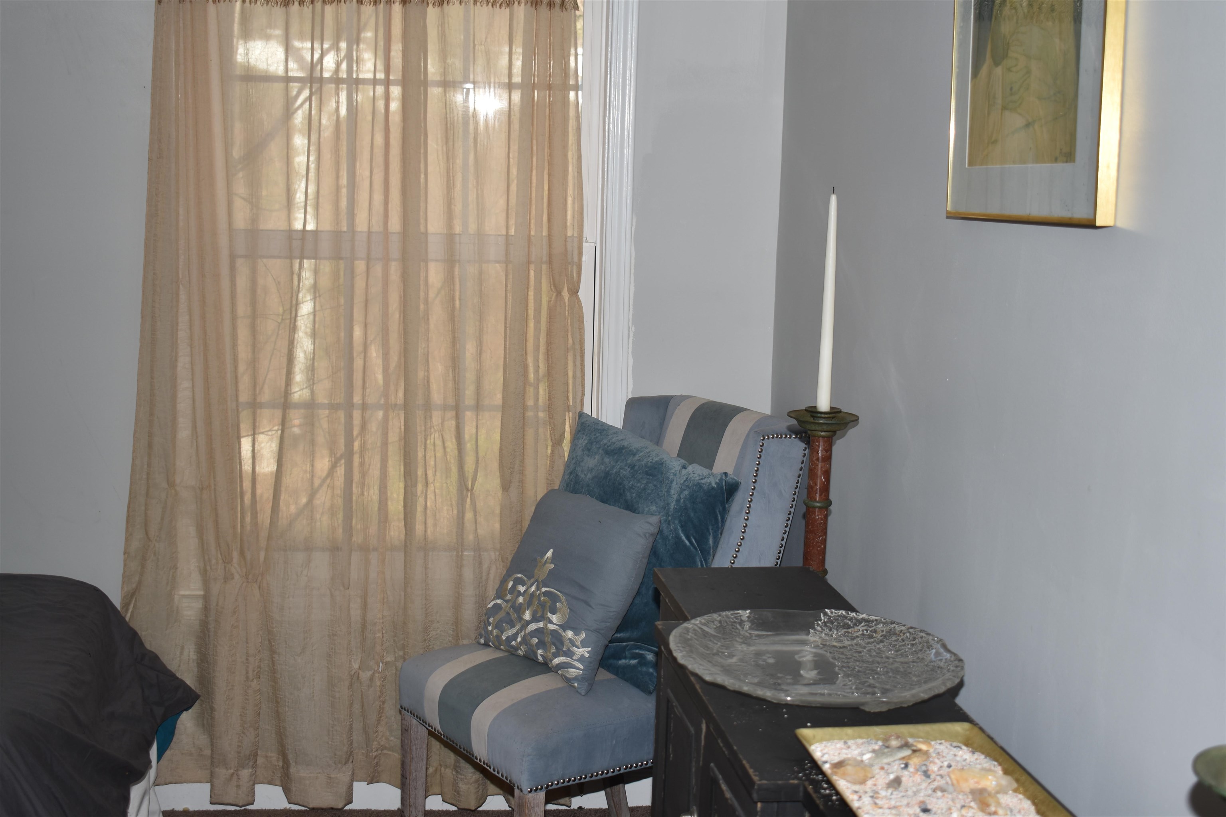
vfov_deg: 29.9
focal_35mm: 45
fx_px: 1532
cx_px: 613
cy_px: 408
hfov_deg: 43.6
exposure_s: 1/200
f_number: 4.2
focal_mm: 30
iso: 100
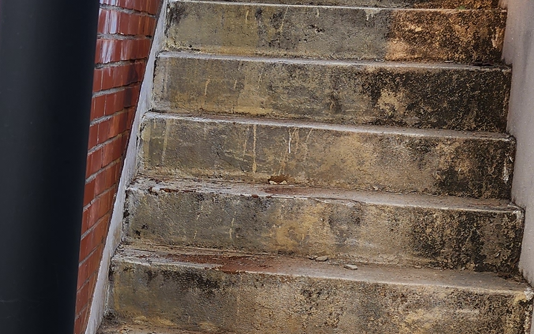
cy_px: 293
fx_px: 1237
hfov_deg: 22.2
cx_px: -135
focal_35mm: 85
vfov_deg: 15.2
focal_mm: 6.4
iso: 16
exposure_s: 1/180
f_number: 1.8
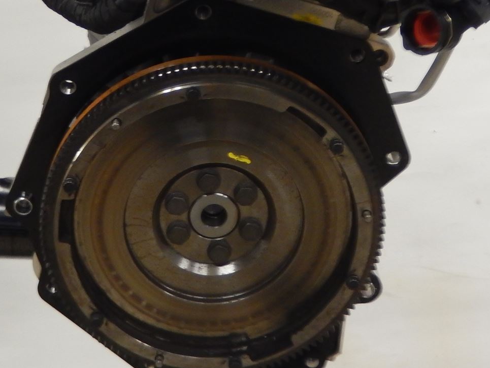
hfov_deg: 22.5
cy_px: 24
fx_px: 1232
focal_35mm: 87
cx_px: 305
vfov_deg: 16.7
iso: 400
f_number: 4.2
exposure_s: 1/13
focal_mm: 7.3
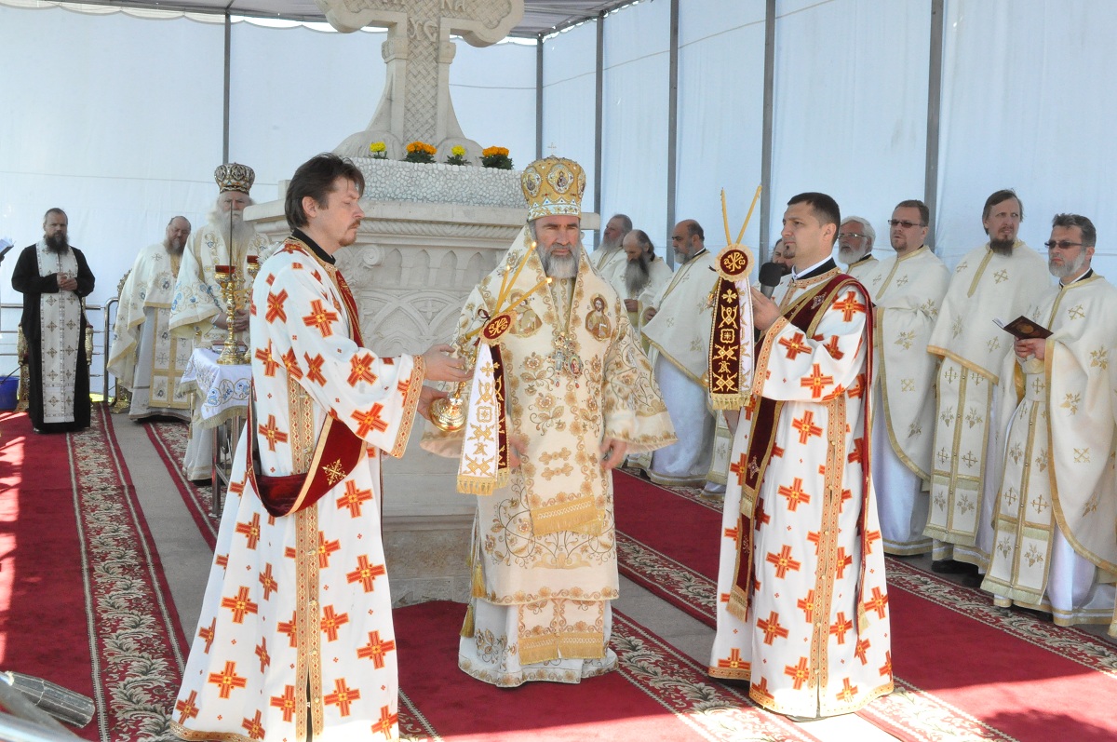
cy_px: 371
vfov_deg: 30.8
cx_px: 558
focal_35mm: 44
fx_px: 1348
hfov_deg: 45.0
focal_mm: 29
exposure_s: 1/80
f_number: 22
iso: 3200
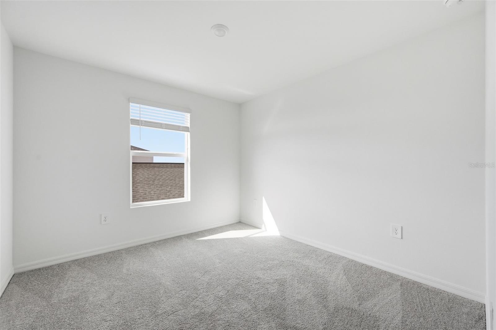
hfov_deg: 104.3
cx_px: 248
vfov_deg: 81.1
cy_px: 165
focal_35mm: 14
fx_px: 193
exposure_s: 1/2000
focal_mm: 14
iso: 1000
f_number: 7.1
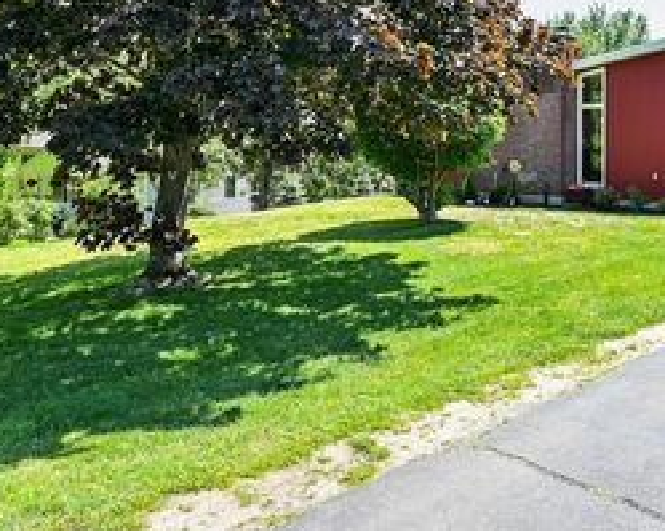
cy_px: 121
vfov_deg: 42.9
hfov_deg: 54.3
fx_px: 648
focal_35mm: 33
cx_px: 353
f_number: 8
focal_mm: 17.5
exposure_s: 1/80
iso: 100
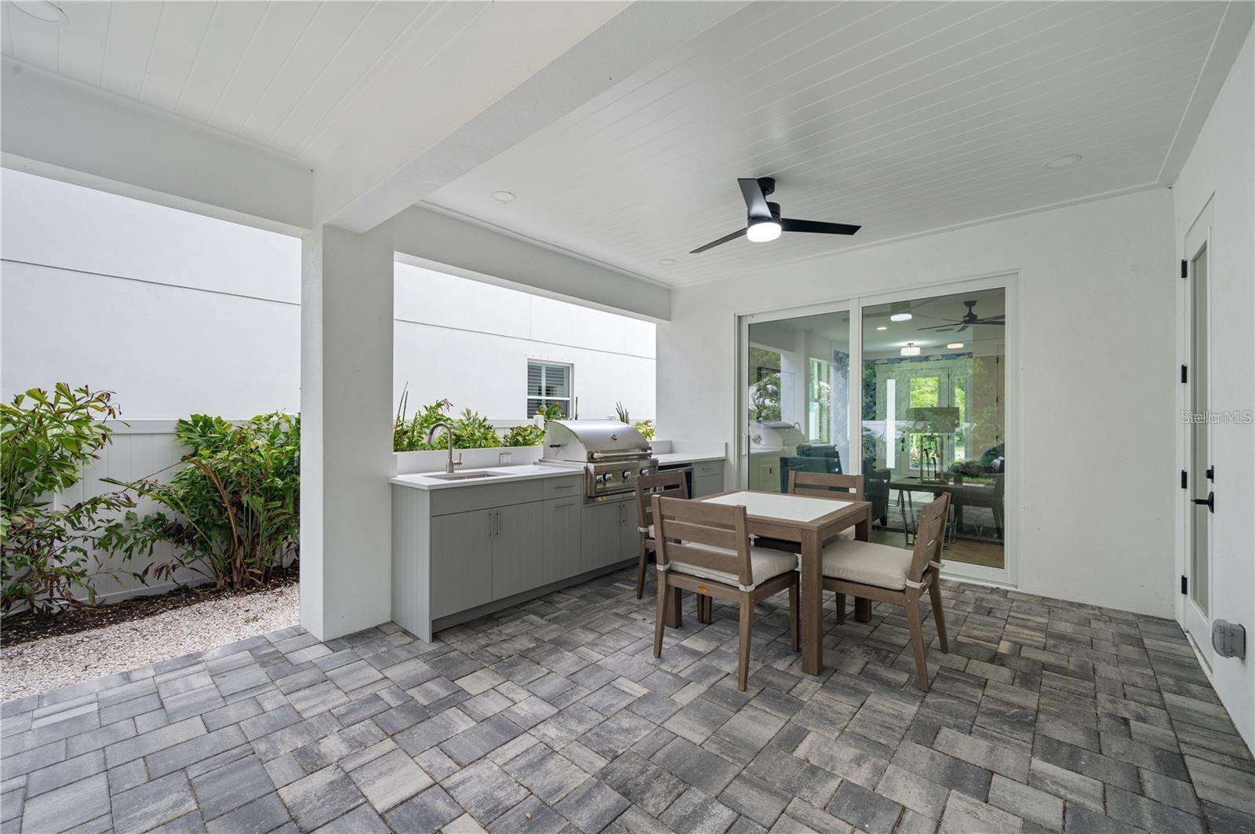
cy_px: 417
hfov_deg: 104.3
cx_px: 628
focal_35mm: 14
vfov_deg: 81.1
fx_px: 488
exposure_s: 1/80
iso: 800
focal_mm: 14
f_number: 10
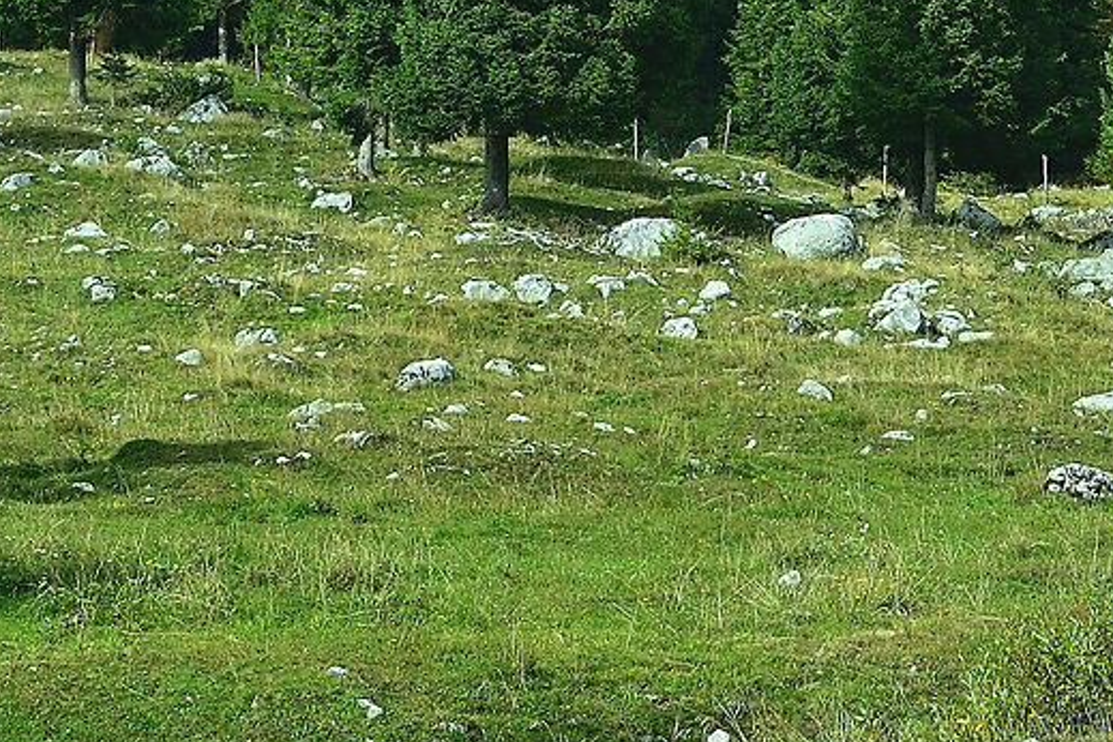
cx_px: 491
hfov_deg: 12.7
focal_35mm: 162
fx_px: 5008
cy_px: -330
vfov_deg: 8.3
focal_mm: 35
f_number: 9
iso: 100
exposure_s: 1/320
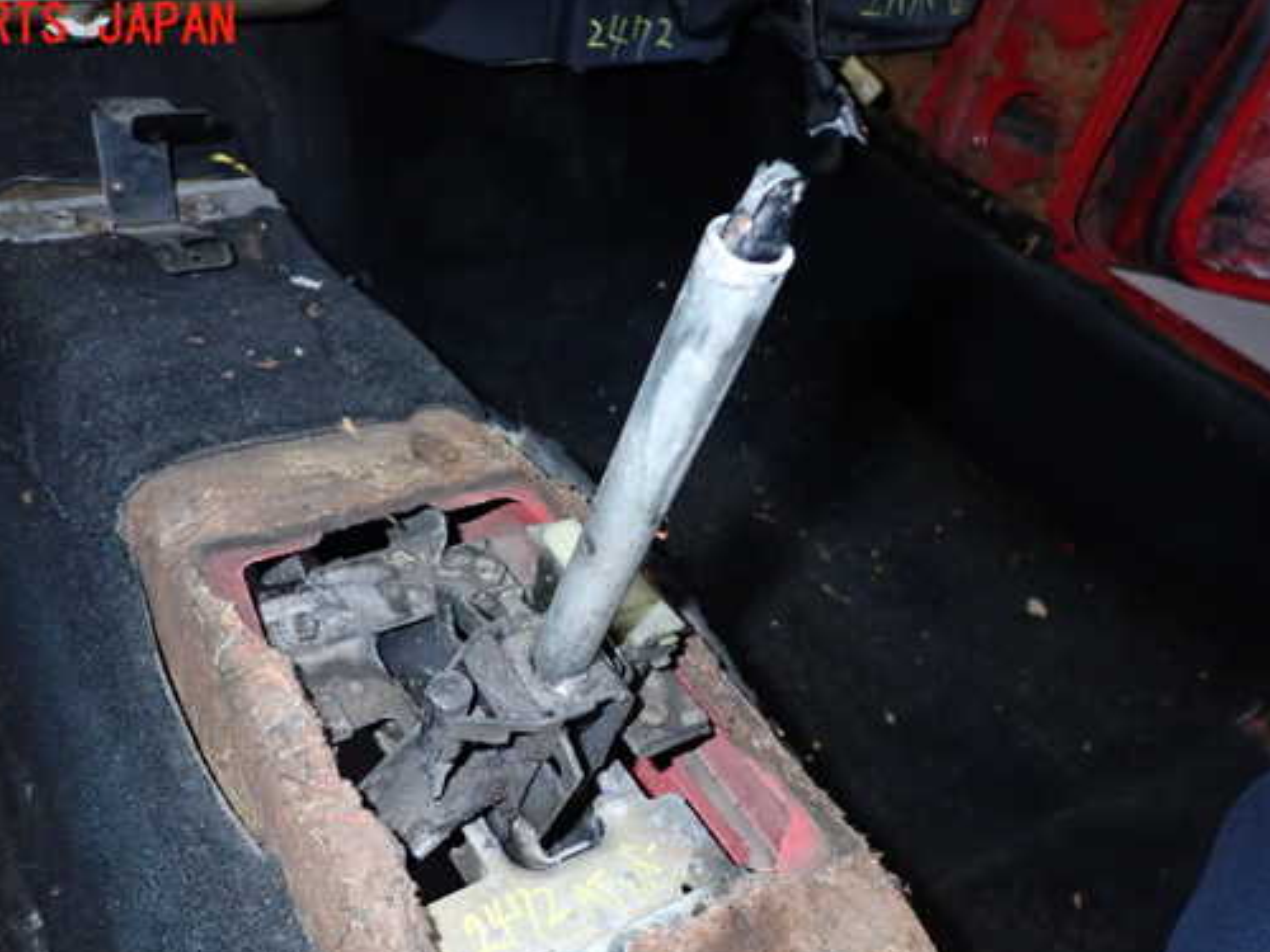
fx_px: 1101
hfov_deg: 59.7
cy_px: 566
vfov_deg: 46.6
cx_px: 536
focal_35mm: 30
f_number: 5.6
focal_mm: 4.5
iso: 640
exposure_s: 1/30
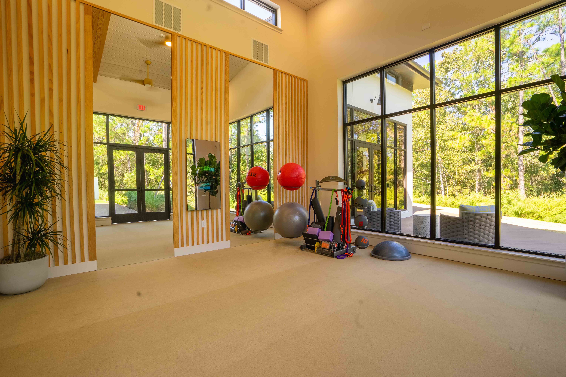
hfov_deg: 96.7
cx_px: 283
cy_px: 188
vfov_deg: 73.7
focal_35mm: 16
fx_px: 252
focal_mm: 16
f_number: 11
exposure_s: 1/125
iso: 400
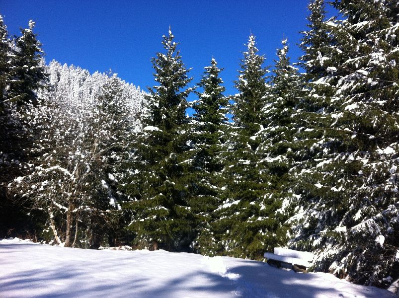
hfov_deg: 52.7
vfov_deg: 40.6
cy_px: 149
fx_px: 403
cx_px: 200
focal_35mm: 35
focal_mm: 3.85
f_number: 2.8
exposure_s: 1/1257
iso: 80
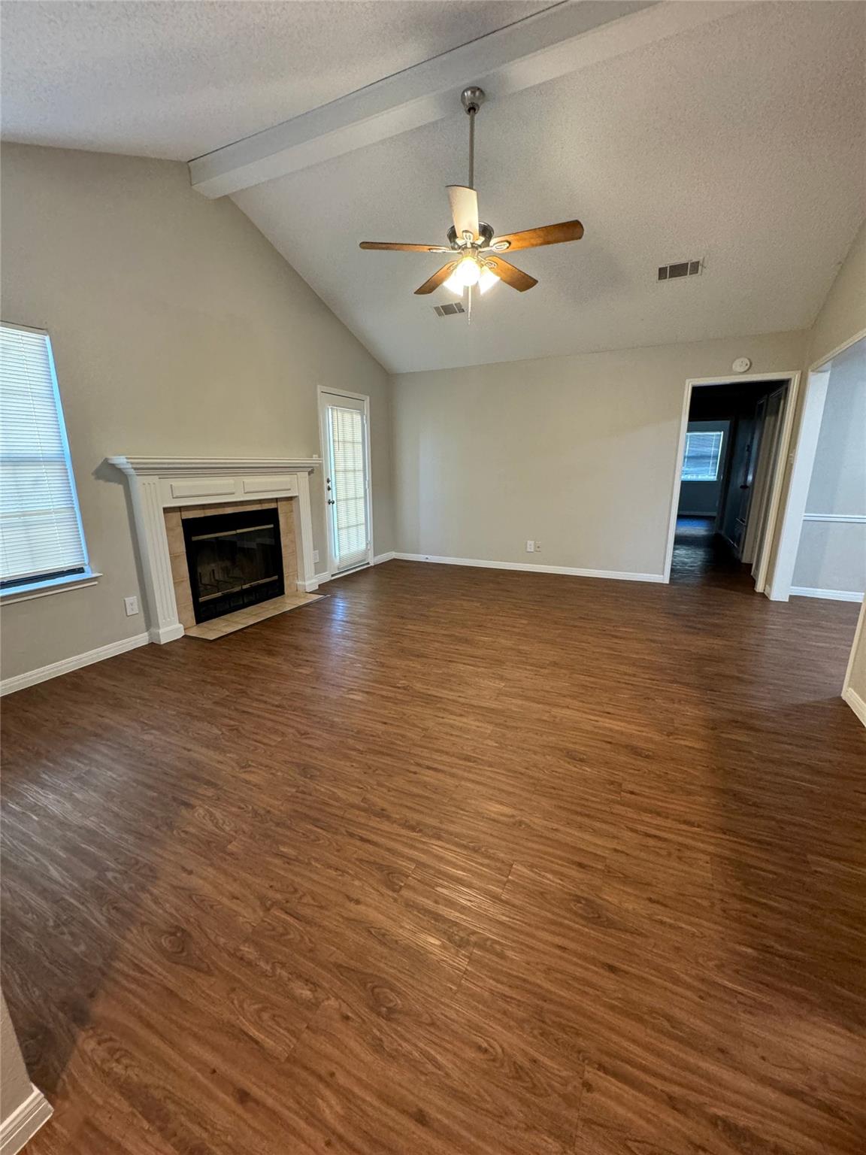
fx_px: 467
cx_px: 433
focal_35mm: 14
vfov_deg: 102.1
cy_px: 578
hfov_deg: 85.7
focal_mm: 2.22
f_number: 2.2
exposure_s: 1/60
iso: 500
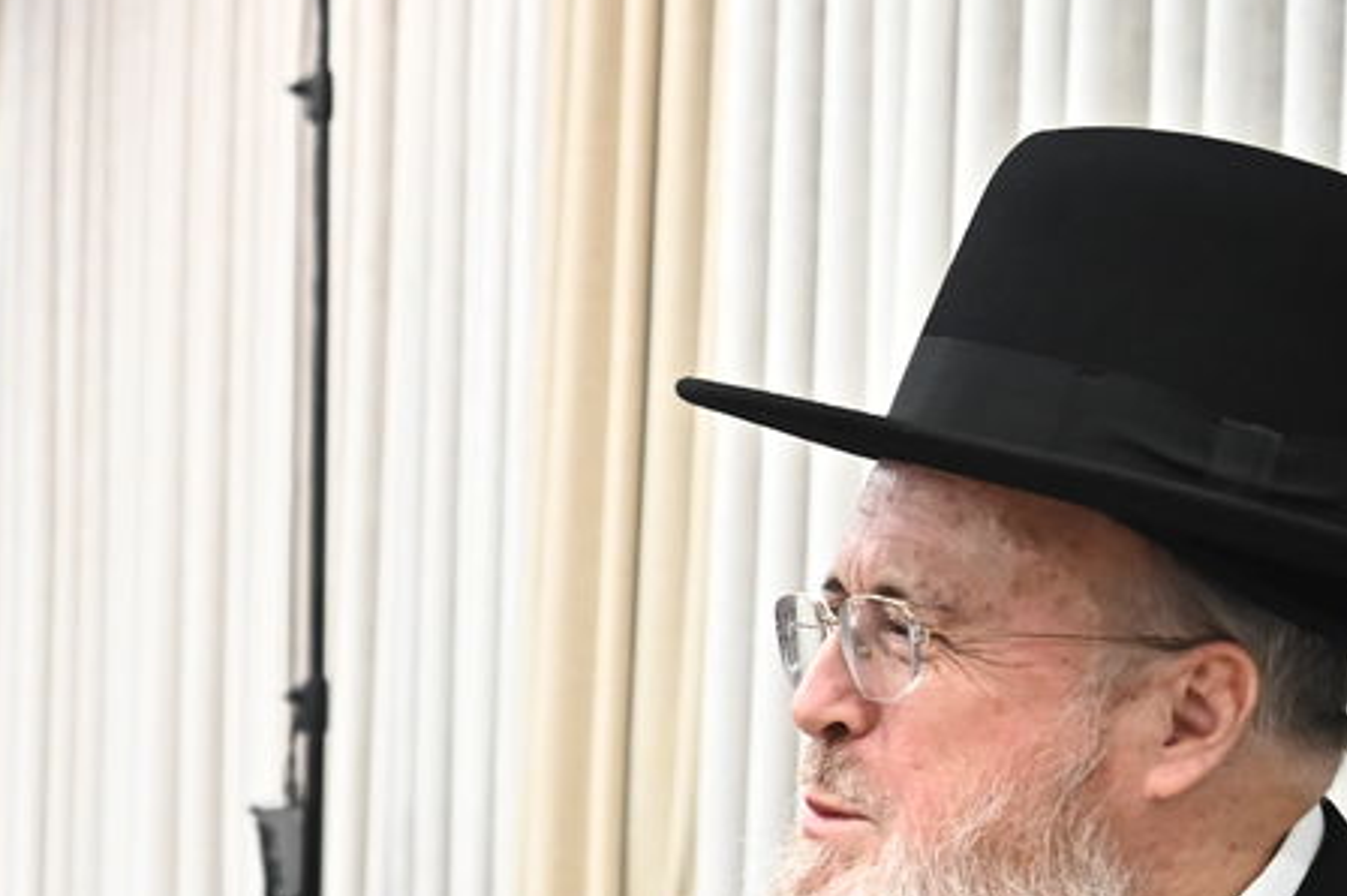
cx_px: -373
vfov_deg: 13.4
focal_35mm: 100
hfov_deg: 19.0
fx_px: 3739
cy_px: 1015
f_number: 3.5
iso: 2000
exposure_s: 1/200
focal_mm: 32
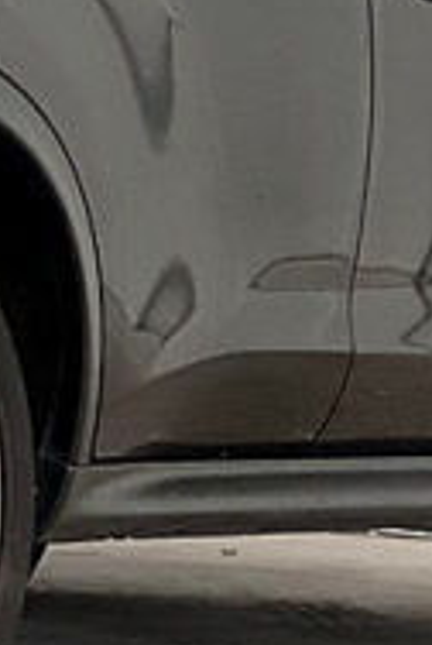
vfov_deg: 6.0
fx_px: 6097
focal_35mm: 340
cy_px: -226
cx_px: -247
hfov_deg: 4.0
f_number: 2.8
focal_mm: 9
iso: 250
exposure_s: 1/119
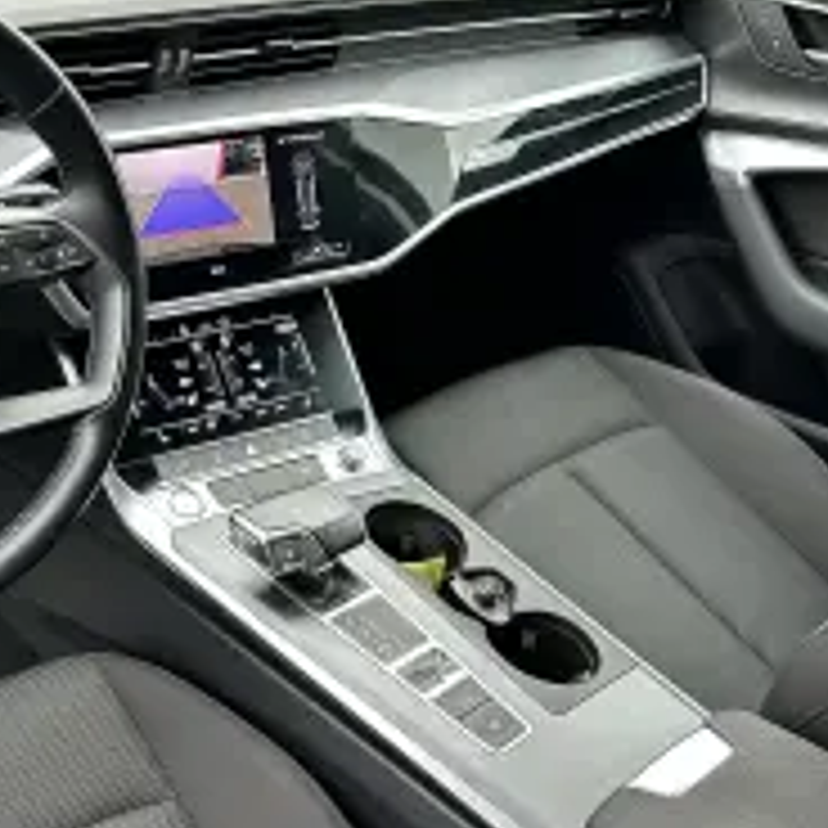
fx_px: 1218
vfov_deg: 37.6
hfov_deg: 35.4
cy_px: 414
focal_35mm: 45
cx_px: 90
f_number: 1.5
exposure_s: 1/121
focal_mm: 5.7
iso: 50
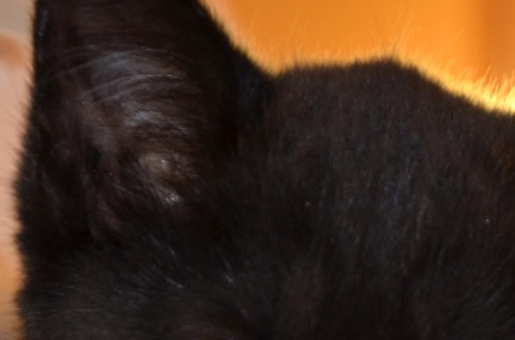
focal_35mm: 433
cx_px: 642
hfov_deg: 4.8
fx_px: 6178
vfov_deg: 3.1
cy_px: 643
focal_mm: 66
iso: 200
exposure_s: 1/30
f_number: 5.6
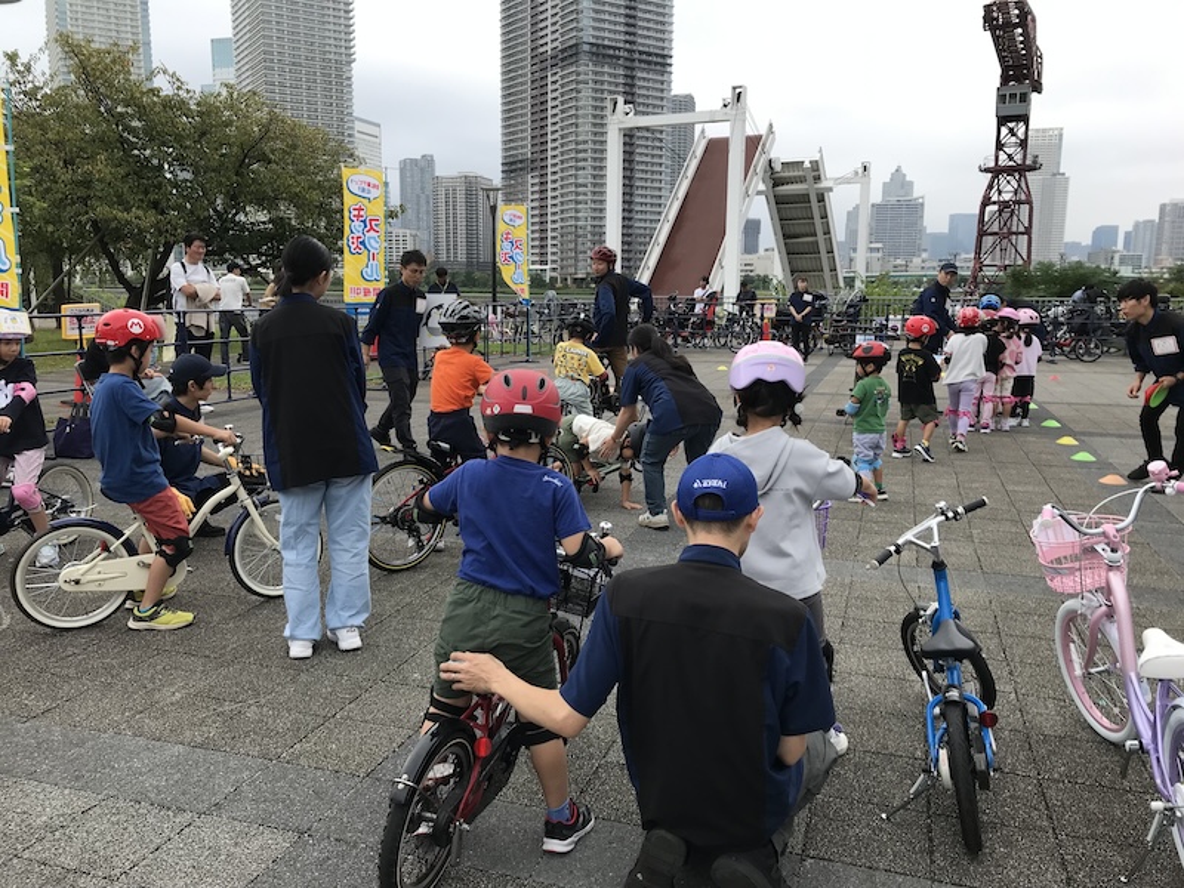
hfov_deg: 63.4
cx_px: 592
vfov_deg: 49.7
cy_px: 444
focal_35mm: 28
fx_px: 958
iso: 20
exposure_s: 1/669
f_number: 1.8
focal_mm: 3.99
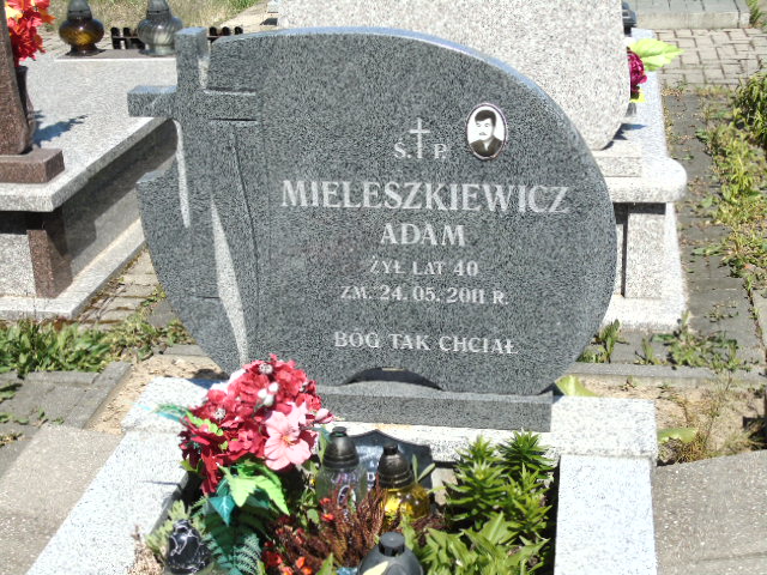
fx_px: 1196
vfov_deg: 27.0
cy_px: 288
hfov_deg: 35.5
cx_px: 384
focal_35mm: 54
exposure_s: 1/640
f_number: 4.3
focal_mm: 9.6
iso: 80
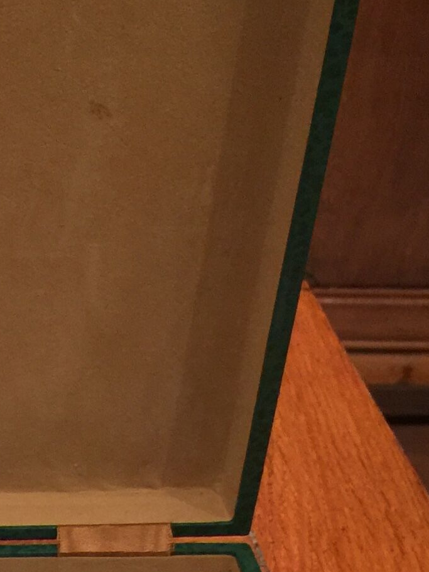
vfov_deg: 18.4
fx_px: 1718
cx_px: -306
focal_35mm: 104
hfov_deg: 13.1
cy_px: 581
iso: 100
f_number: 2.2
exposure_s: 1/17
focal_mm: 4.15
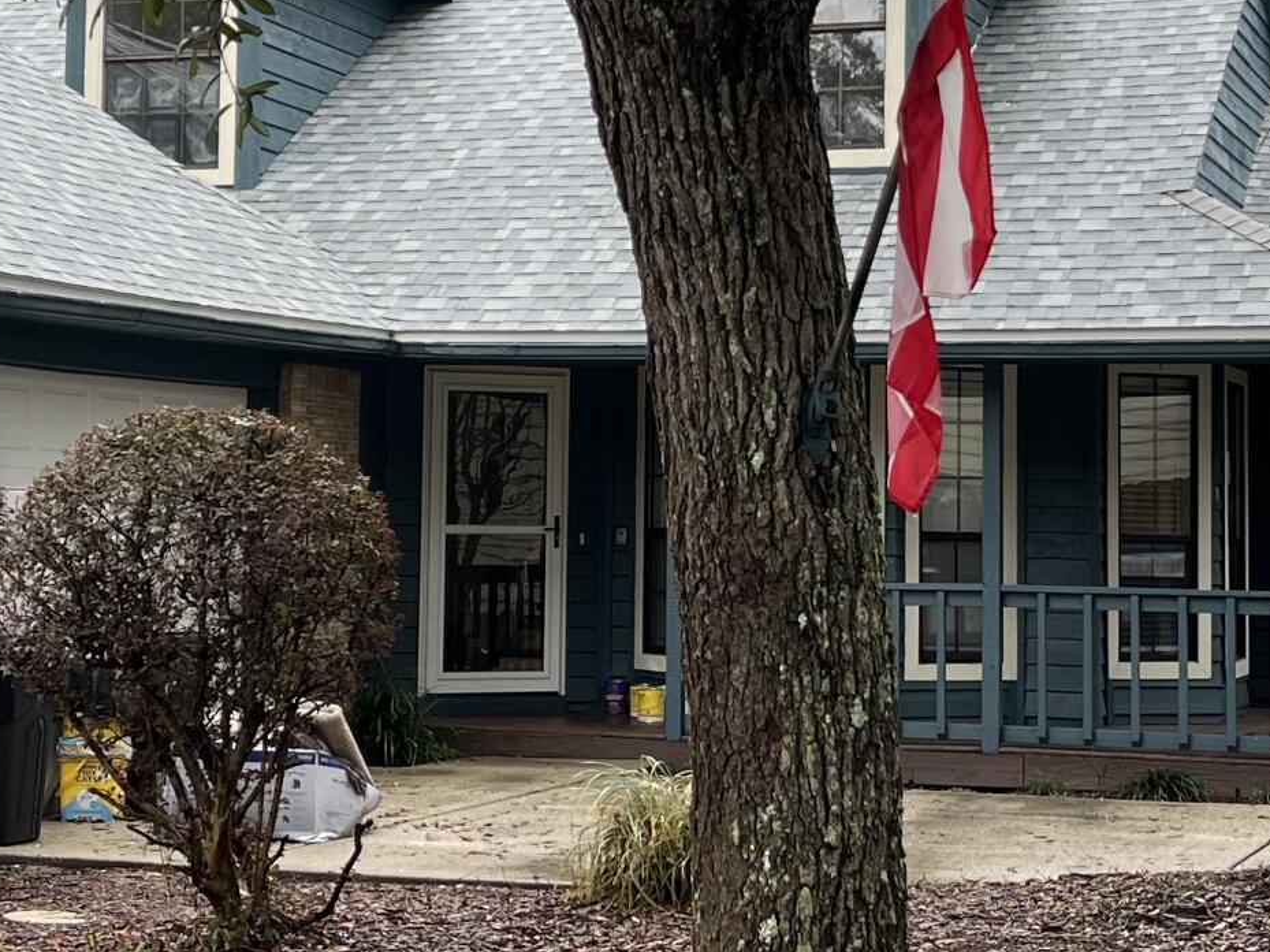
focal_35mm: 84
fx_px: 3081
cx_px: 629
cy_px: 305
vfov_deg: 17.5
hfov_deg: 23.3
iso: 40
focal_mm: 5.7
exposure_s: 1/186
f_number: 1.5
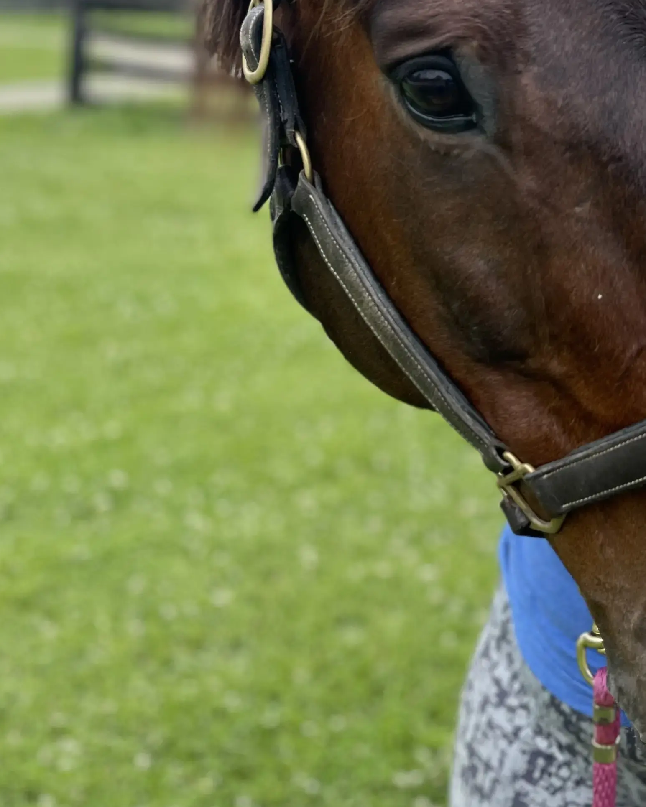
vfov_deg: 34.2
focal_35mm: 53
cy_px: 153
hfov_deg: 27.7
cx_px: 565
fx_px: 1267
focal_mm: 5.1
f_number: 1.6
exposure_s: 1/2717
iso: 50
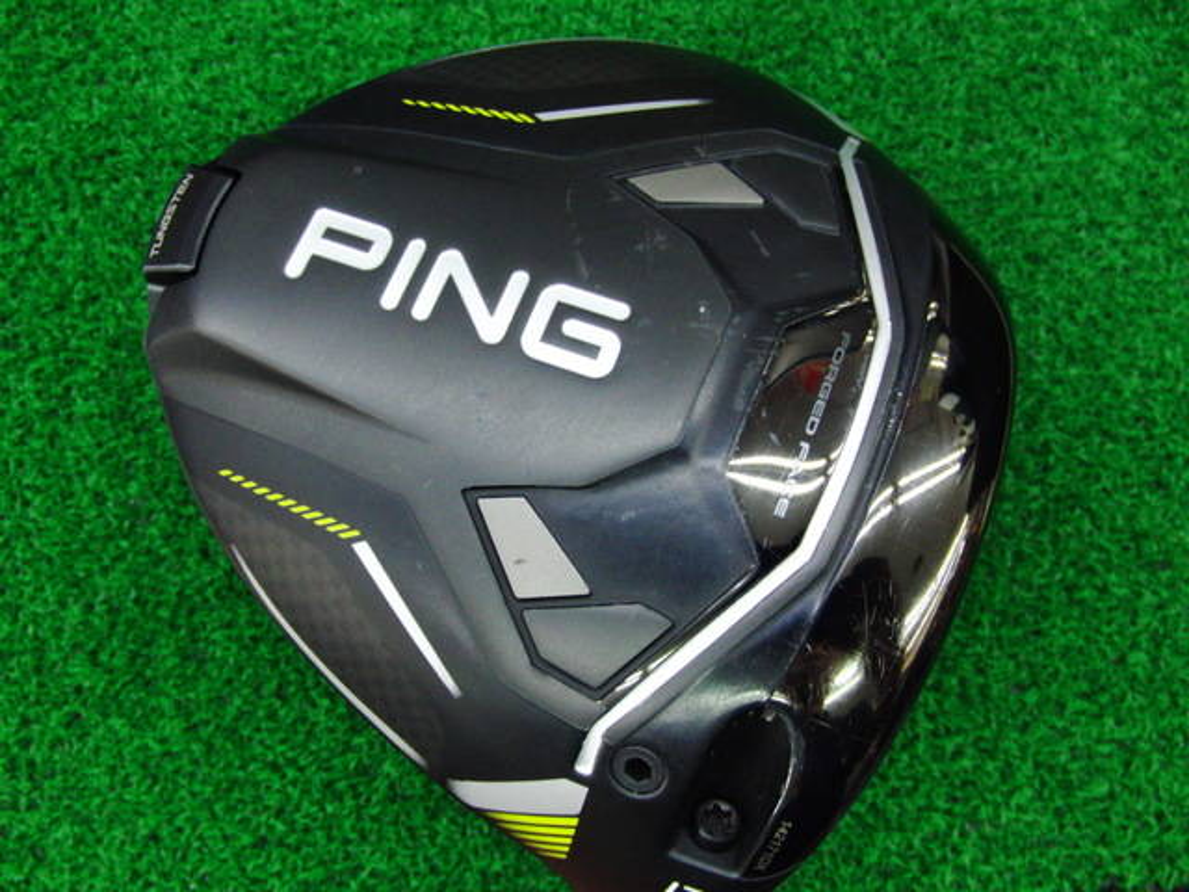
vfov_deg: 38.7
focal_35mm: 37
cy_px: 446
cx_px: 594
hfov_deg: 50.1
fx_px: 1271
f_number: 3.6
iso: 400
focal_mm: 6.42
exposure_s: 1/50
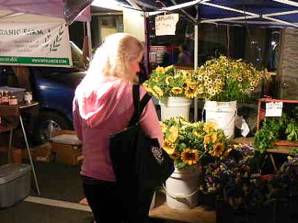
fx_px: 224
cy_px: 112
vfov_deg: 53.1
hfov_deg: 67.3
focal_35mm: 26
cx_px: 149
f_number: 2.8
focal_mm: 4.6
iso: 400
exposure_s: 1/8.8
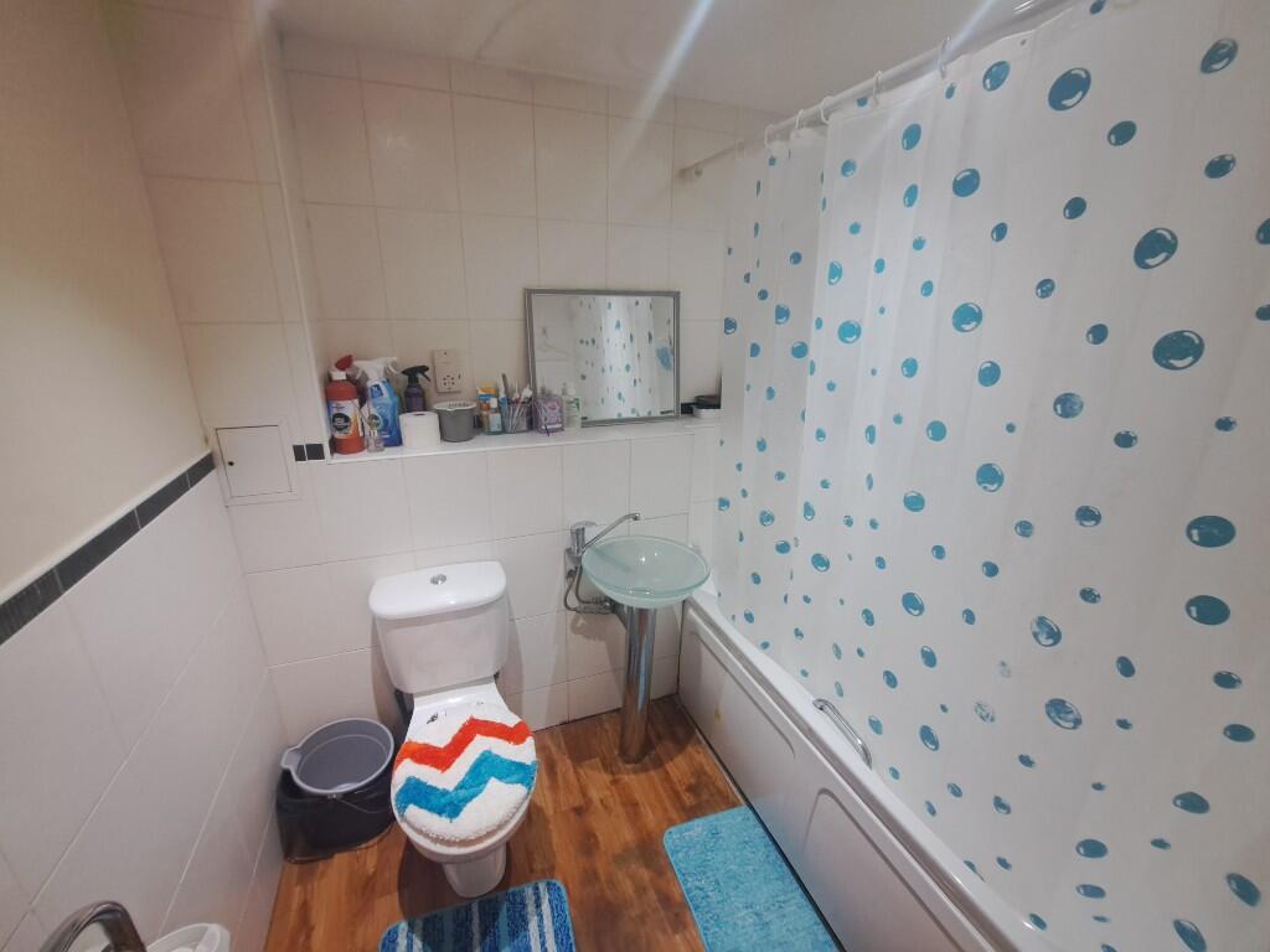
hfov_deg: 106.2
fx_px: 477
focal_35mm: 13
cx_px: 635
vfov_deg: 89.9
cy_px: 476
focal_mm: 1.74
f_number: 2.2
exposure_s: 1/33
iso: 200
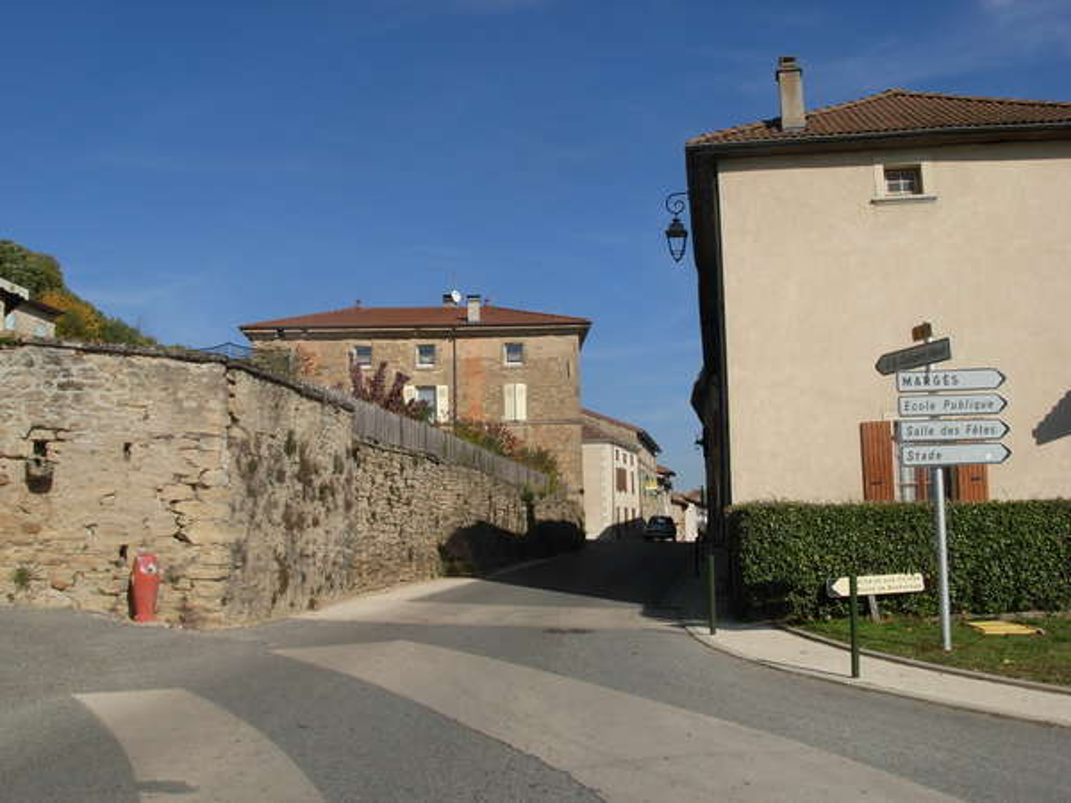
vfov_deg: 37.7
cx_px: 536
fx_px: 1176
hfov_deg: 49.0
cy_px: 402
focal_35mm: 38
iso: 79
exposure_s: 1/886
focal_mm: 6.3
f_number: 4.9
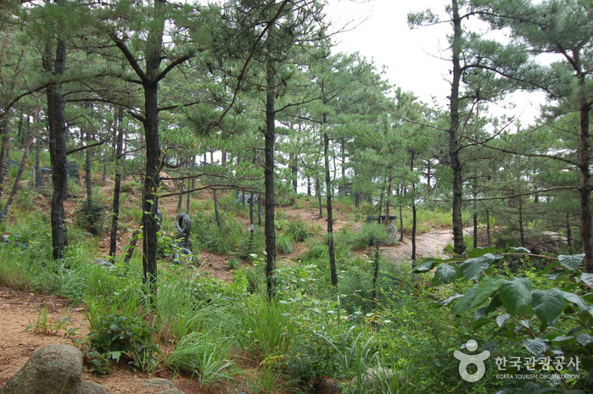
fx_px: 593
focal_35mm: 36
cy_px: 197
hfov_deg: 53.2
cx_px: 296
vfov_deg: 36.8
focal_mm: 24
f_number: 5.6
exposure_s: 1/125
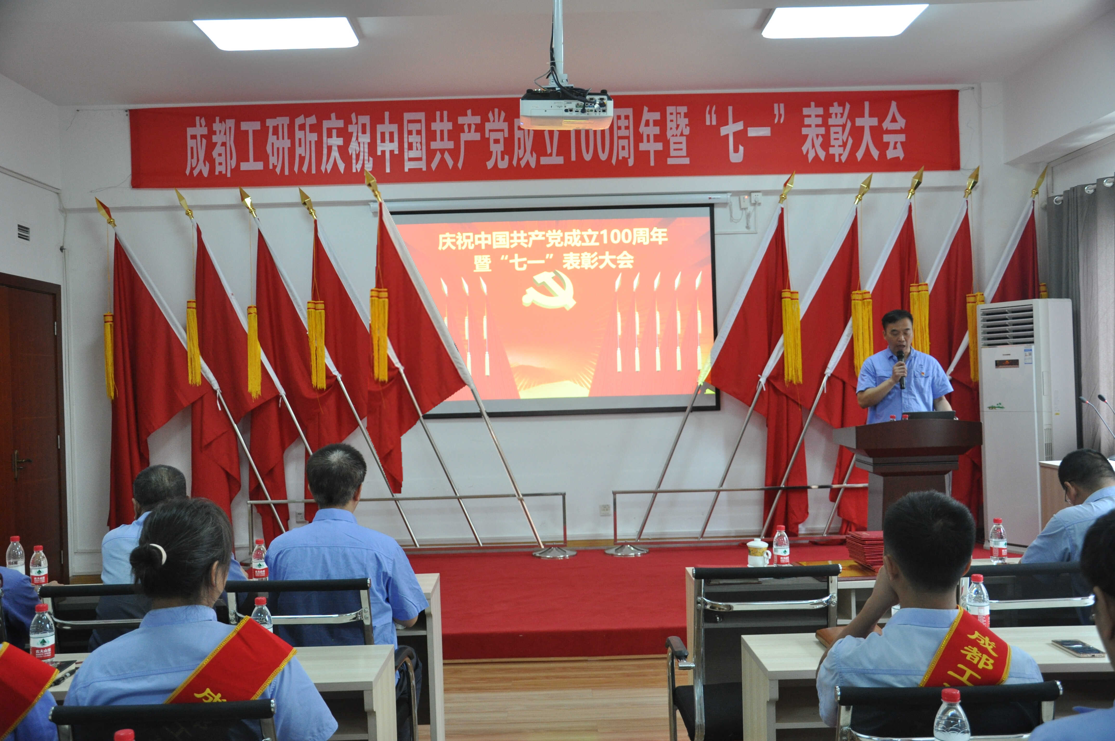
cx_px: 558
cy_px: 370
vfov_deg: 36.8
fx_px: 1114
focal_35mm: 36
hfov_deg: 53.2
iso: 800
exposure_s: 1/60
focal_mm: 24
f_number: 3.8
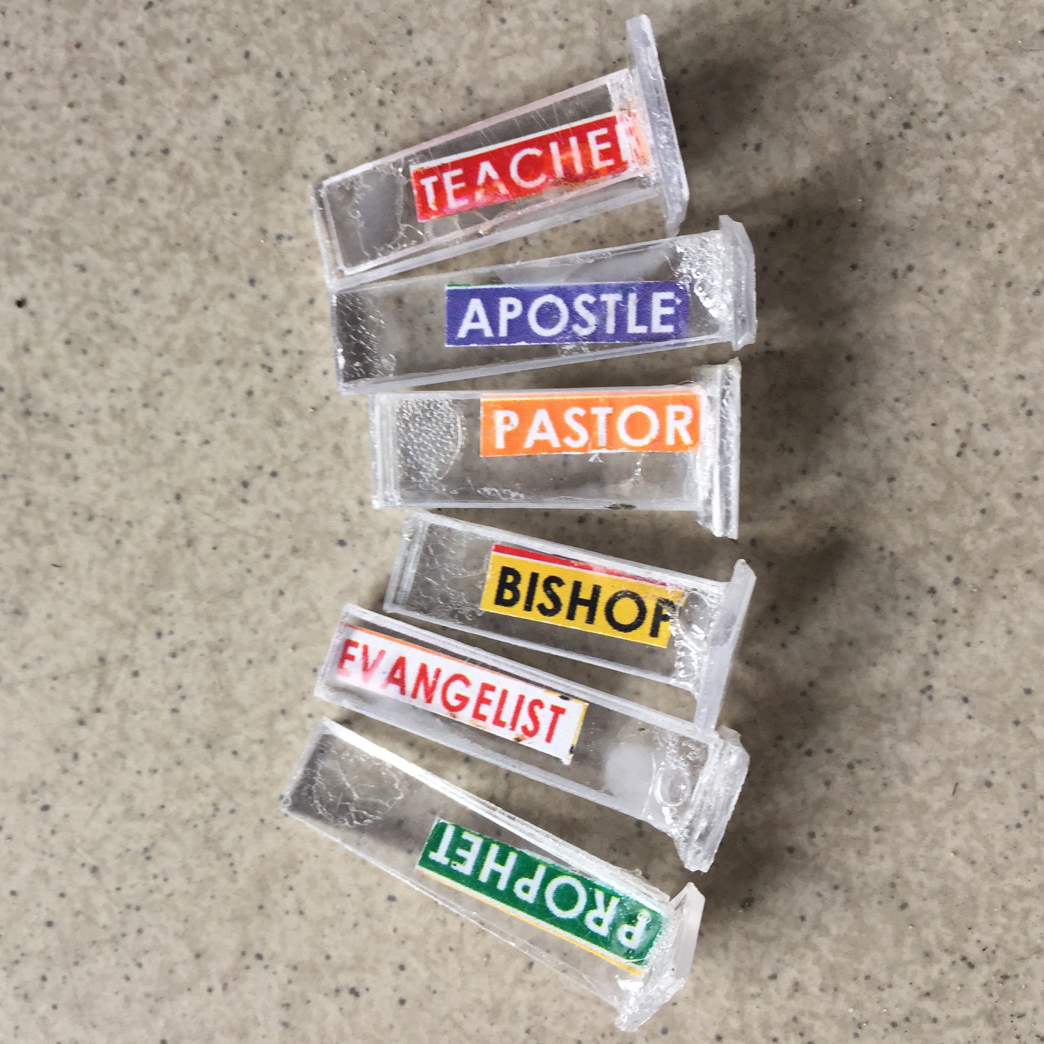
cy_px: 535
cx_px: 331
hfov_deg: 45.2
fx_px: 1228
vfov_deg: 46.0
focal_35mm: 36
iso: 50
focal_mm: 4.15
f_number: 2.2
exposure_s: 1/100
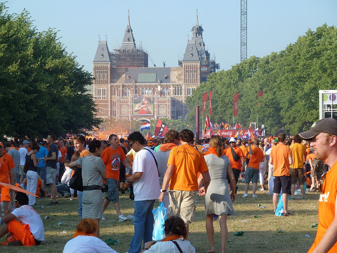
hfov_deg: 16.6
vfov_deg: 12.5
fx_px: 1159
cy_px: 126
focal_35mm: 119
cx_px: 168
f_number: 4.4
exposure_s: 1/250
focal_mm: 19.5
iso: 80
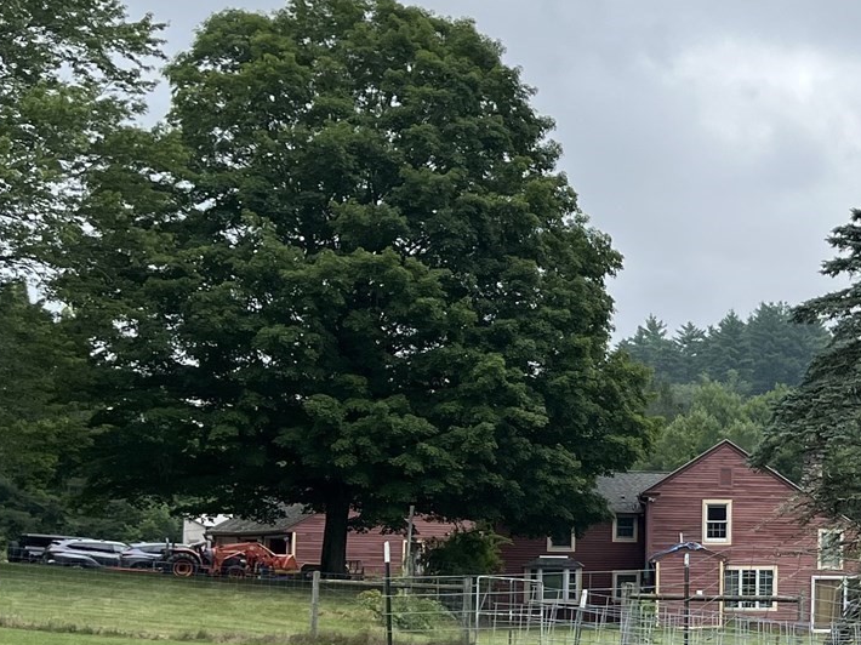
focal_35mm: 75
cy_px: 464
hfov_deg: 22.6
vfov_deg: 19.5
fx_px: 1865
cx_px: 1187
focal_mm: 5.1
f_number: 1.6
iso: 50
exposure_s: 1/1140
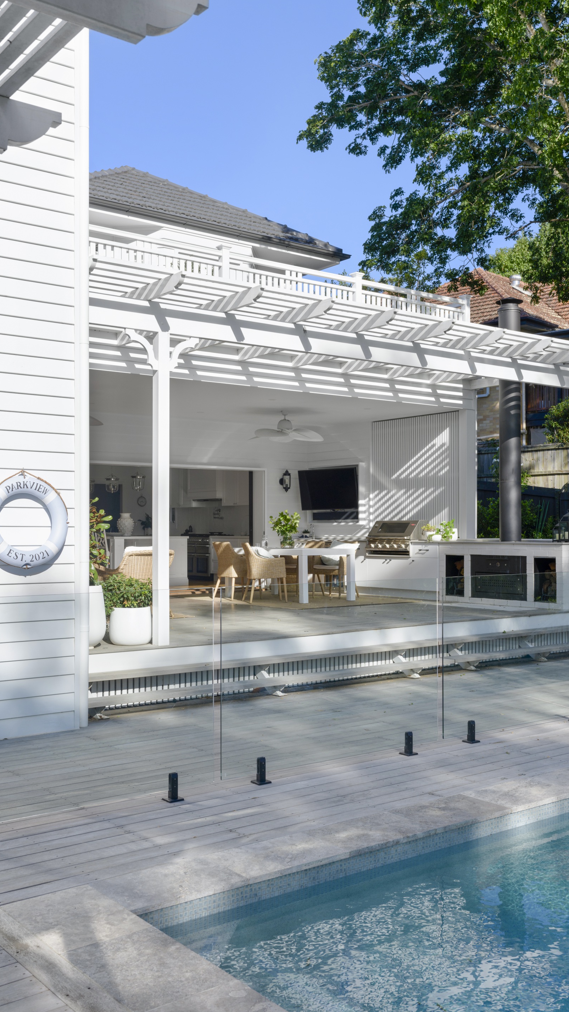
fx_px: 993
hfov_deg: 32.0
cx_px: 315
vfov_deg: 54.0
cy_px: 508
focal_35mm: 37
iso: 100
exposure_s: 1/200
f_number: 9
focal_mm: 35
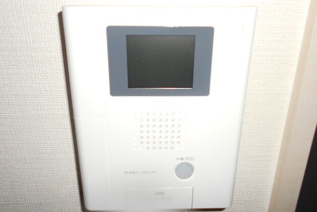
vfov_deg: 46.4
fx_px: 247
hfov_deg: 65.5
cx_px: 160
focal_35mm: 28
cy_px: 108
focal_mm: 4.6
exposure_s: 1/25
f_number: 3.2
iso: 80
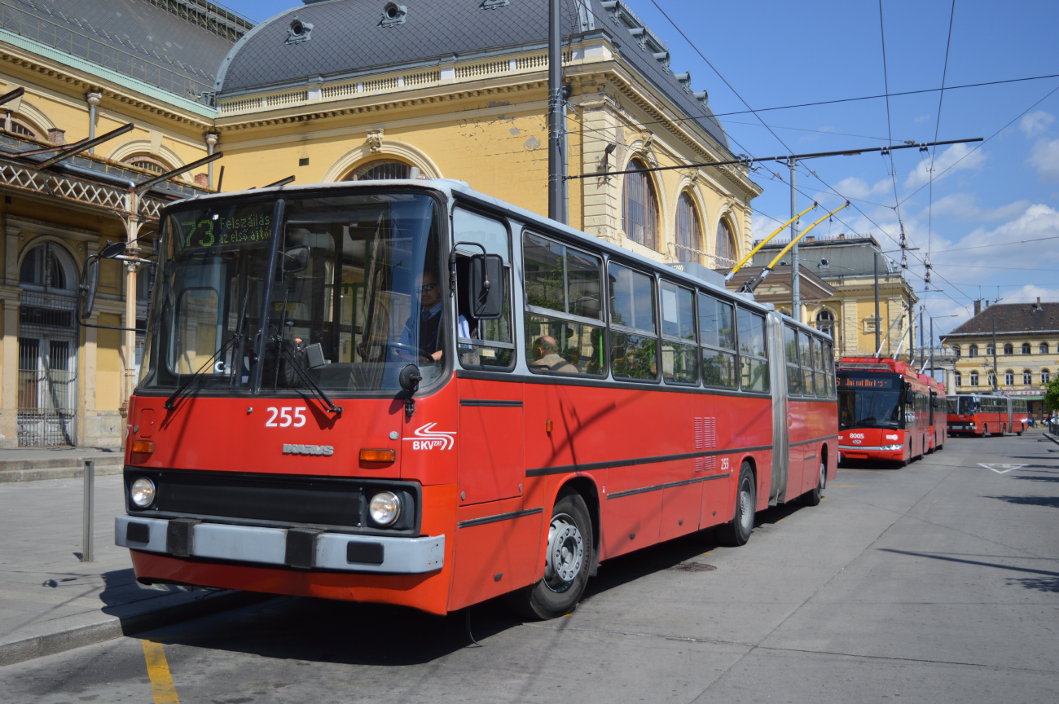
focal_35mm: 39
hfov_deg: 49.6
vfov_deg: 34.1
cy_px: 352
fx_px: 1146
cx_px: 530
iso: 100
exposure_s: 1/1250
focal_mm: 26
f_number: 4
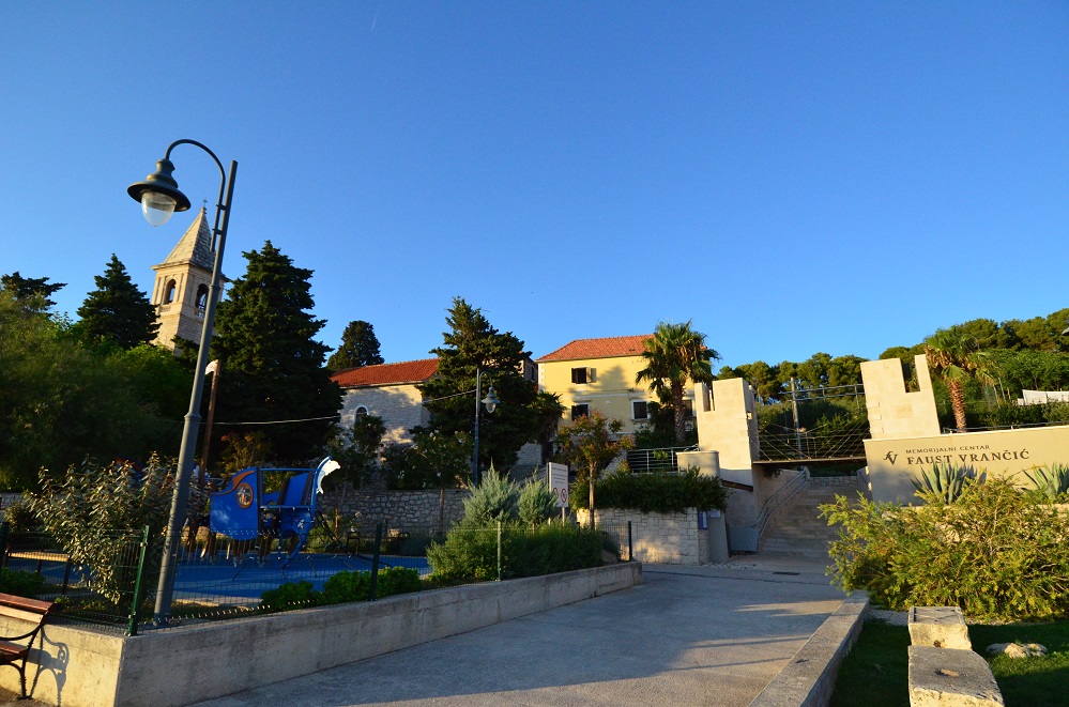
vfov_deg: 39.8
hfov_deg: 57.3
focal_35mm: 33
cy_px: 354
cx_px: 534
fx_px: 978
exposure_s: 1/4000
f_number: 5.6
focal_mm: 22
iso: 2000
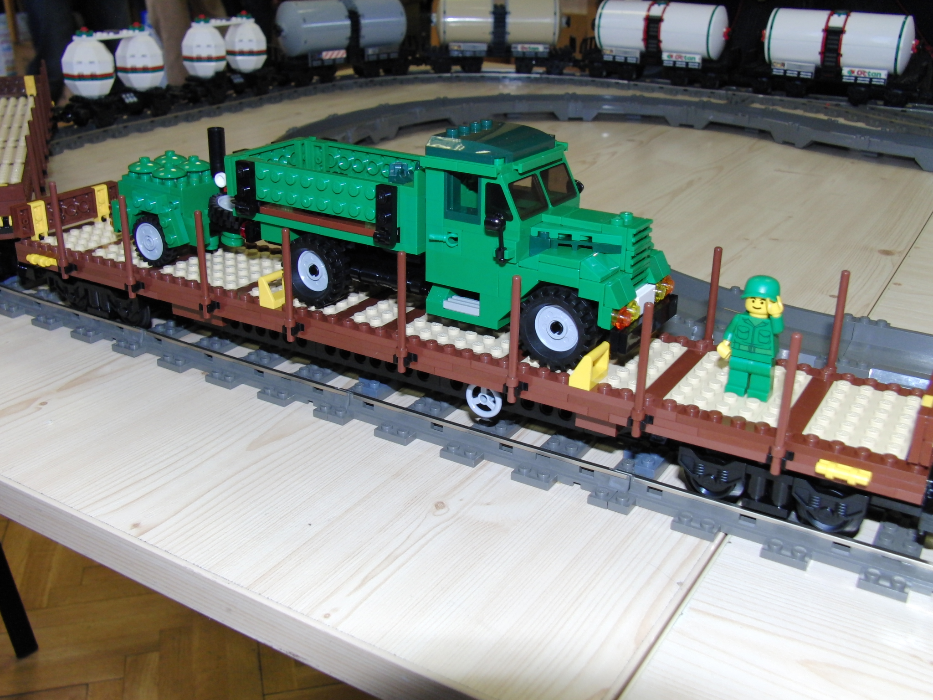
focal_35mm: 36
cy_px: 350
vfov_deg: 39.7
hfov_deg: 51.4
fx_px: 970
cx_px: 466
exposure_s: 1/60
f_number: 3.8
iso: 200
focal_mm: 7.3
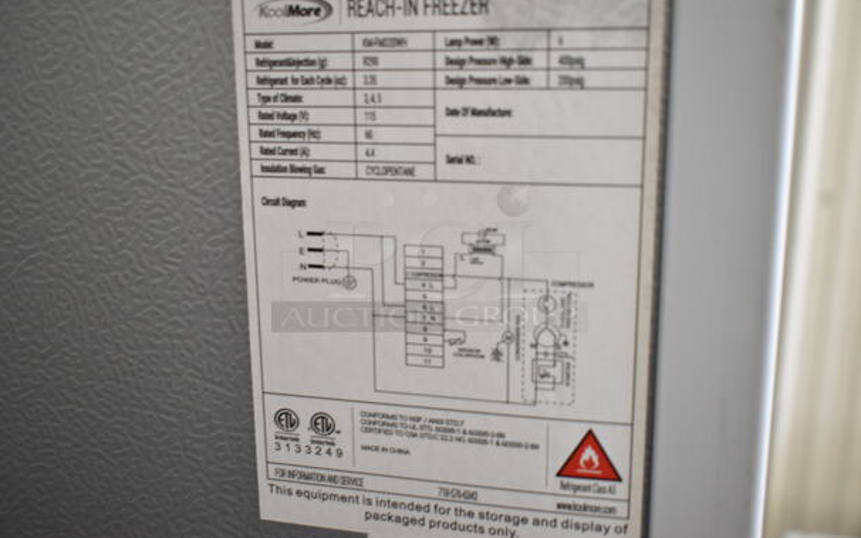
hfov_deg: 50.9
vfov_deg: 33.2
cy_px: 257
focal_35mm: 39
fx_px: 904
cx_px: 430
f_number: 4
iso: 1000
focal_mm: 25
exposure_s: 1/40
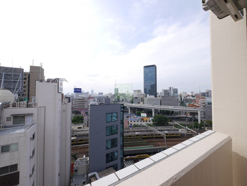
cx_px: 124
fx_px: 100
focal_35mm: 14
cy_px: 93
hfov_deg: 102.1
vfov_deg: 85.7
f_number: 11
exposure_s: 1/125
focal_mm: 7
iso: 160
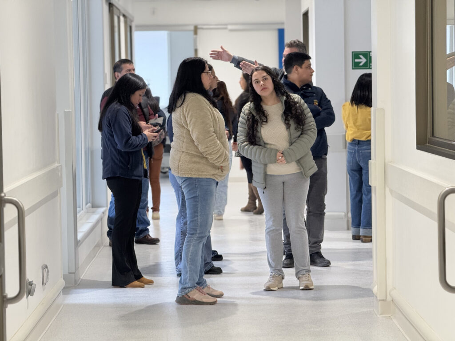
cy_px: 170
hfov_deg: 16.4
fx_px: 1577
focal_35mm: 120
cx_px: 228
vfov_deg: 12.3
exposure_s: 1/50
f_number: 2.8
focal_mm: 15.66
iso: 200
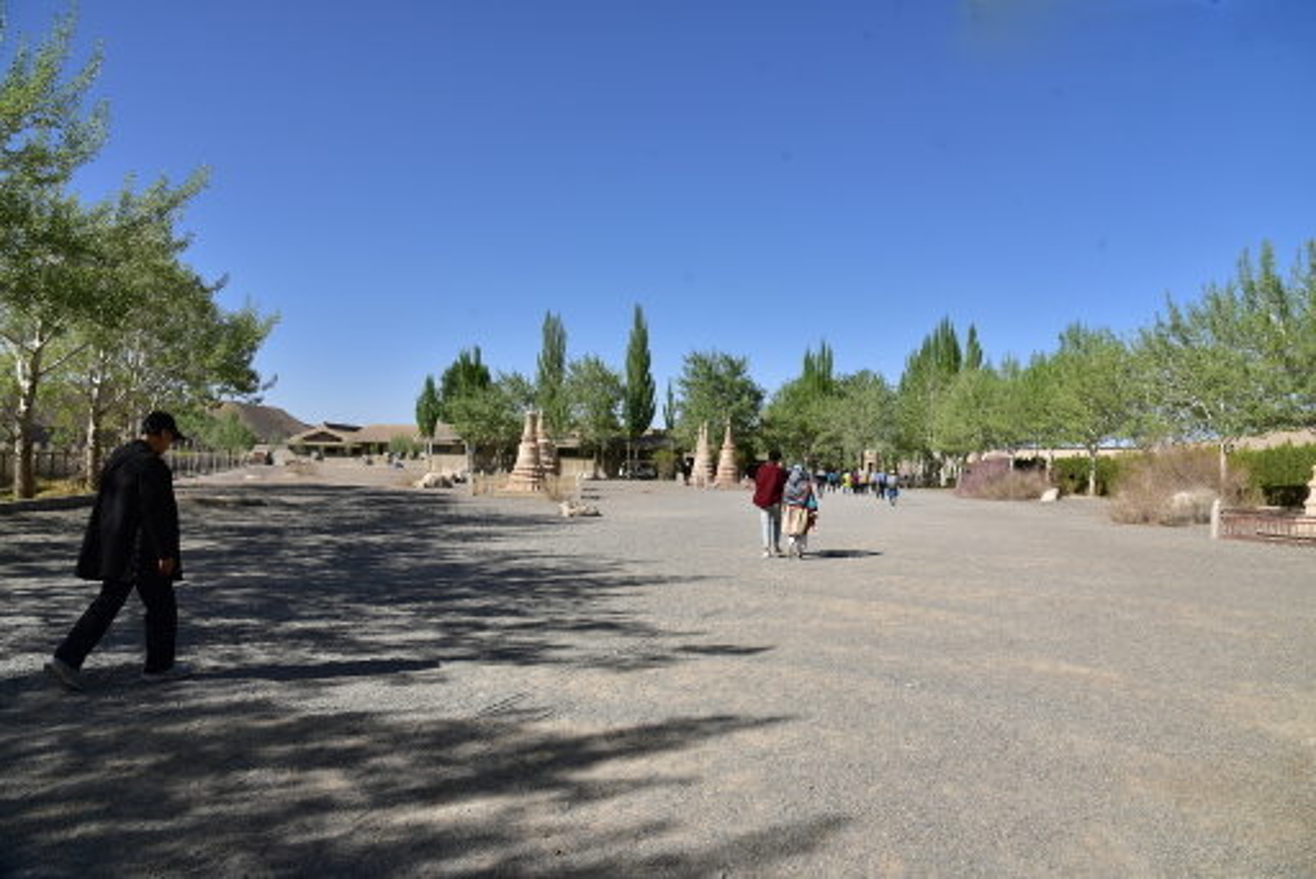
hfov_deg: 73.7
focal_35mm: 24
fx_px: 878
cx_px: 658
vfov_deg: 53.2
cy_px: 440
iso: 100
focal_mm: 24
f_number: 9
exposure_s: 1/250
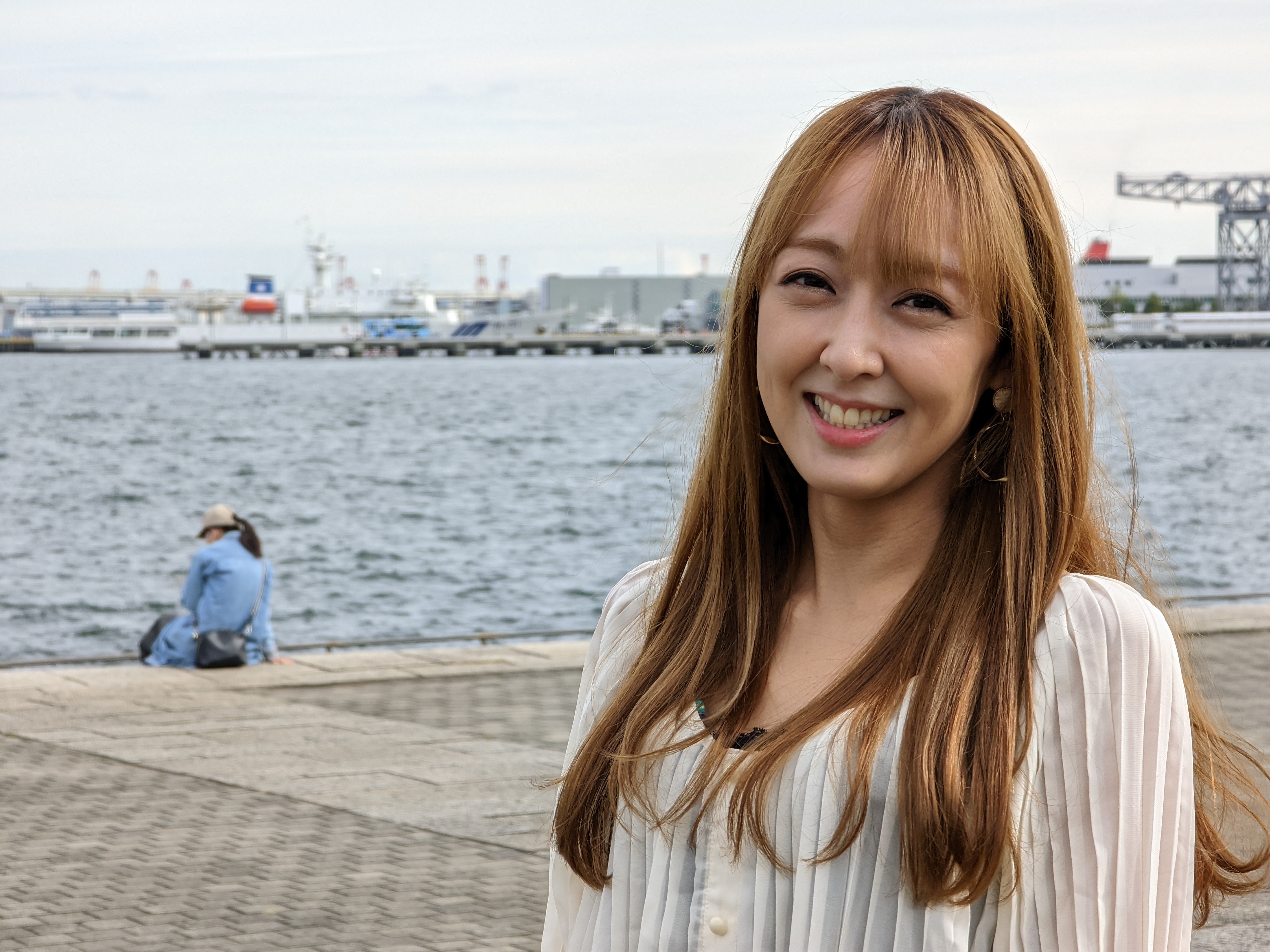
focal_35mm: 105
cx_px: 640
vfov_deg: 14.1
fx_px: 3852
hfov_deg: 18.7
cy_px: 474
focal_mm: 19
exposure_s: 1/282
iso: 44
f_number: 3.5
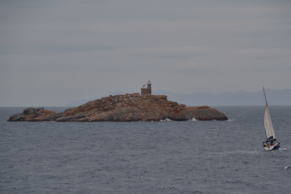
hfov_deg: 7.4
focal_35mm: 278
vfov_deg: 5.0
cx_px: 146
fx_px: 2243
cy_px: 97
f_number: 11
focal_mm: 185
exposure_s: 1/320
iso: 400
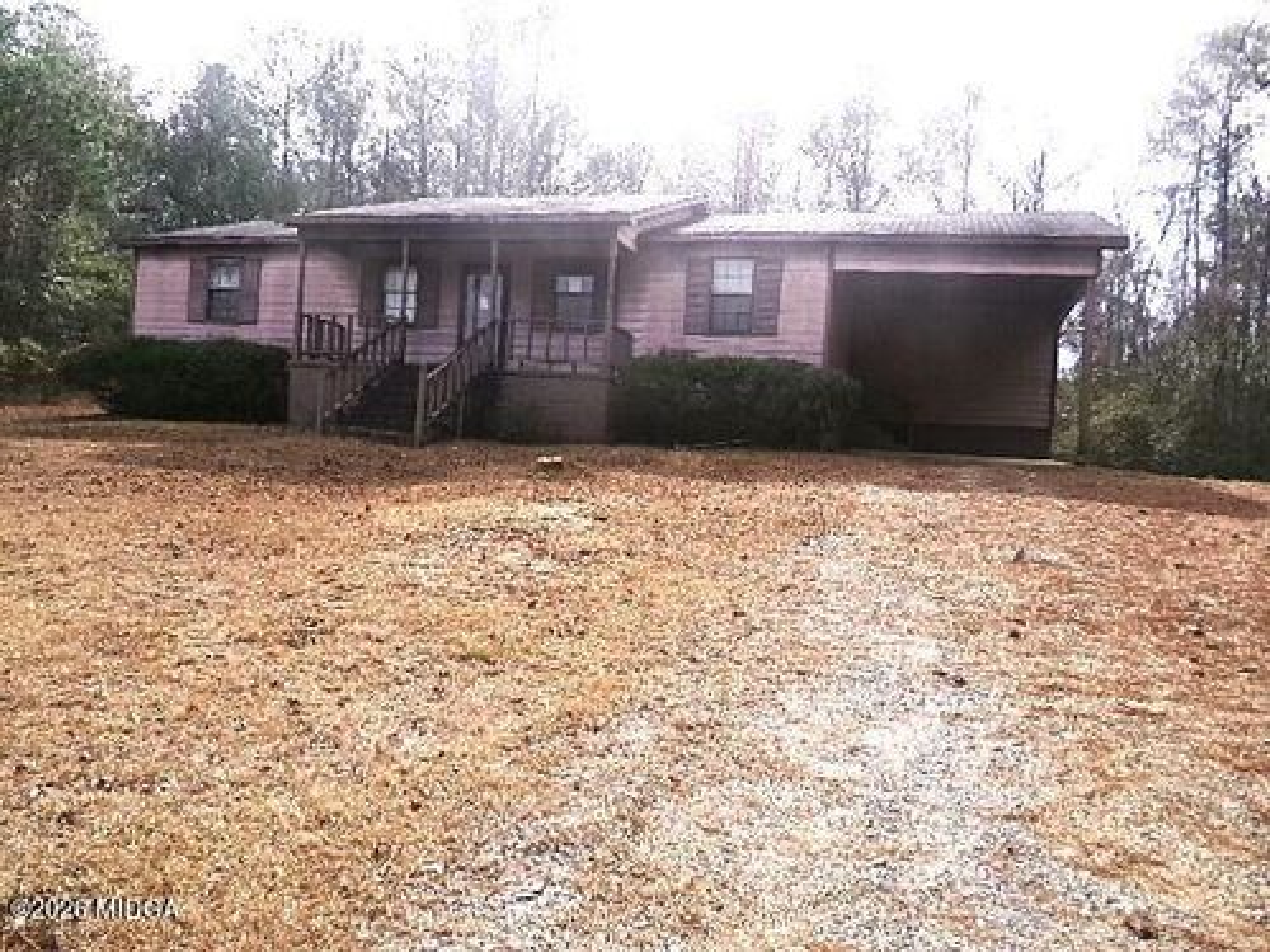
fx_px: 1027
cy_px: 476
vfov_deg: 49.7
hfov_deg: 63.4
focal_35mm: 28
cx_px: 635
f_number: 3.8
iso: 100
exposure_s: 1/640
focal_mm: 5
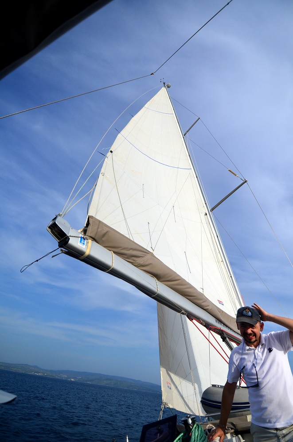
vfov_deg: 90.1
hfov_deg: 67.1
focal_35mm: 18
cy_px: 221
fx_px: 221
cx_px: 146
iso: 400
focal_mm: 12
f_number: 4
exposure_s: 1/8000
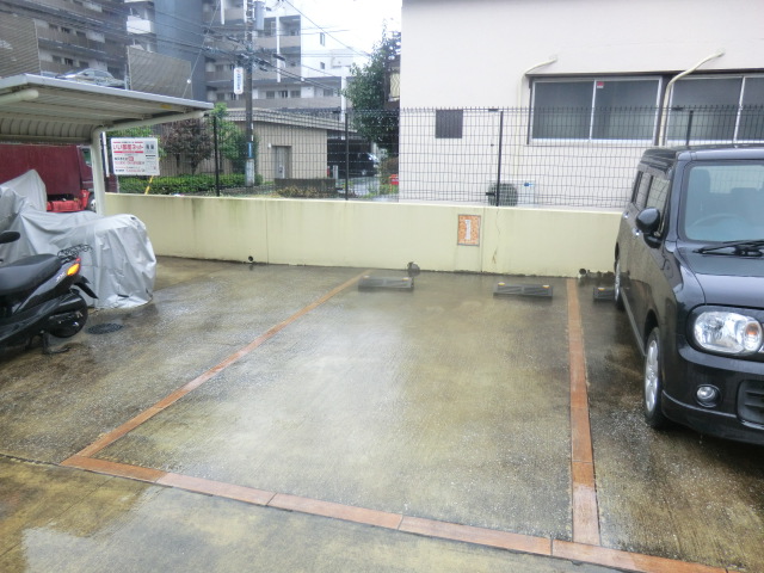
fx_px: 530
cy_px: 286
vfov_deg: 56.8
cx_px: 382
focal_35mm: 24
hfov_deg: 71.6
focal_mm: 4.3
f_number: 3.2
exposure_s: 1/60
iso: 100
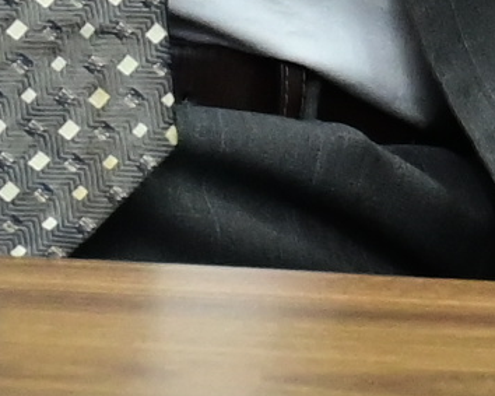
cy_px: -409
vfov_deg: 1.9
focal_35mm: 820
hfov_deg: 2.3
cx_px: 2012
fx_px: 12010
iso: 2500
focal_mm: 70
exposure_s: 1/125
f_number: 4
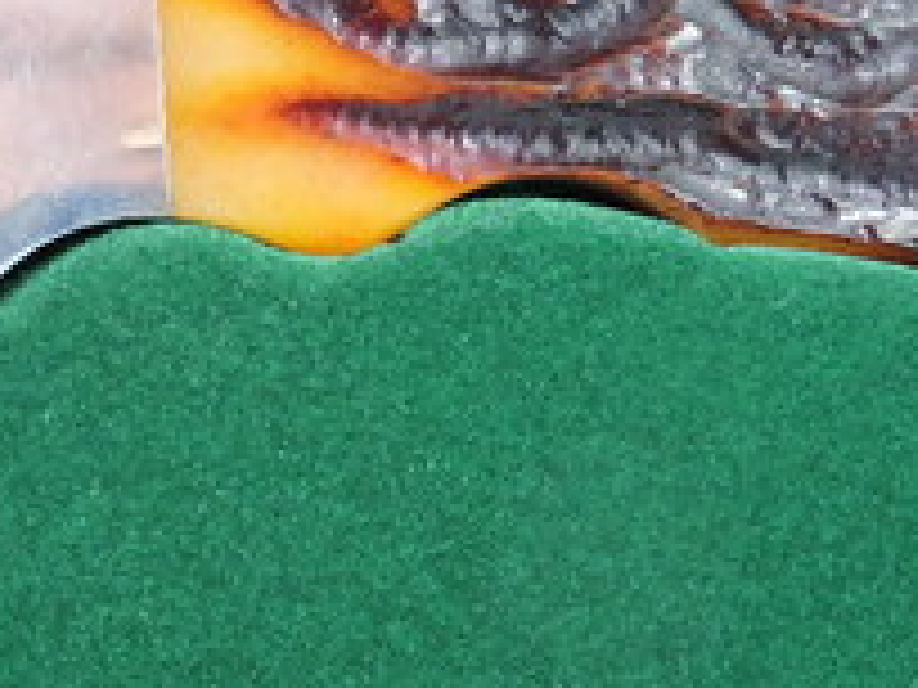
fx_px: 5516
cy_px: 166
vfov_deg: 7.1
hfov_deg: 9.5
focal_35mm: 208
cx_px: 97
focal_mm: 9.9
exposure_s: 1/30
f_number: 4
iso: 250
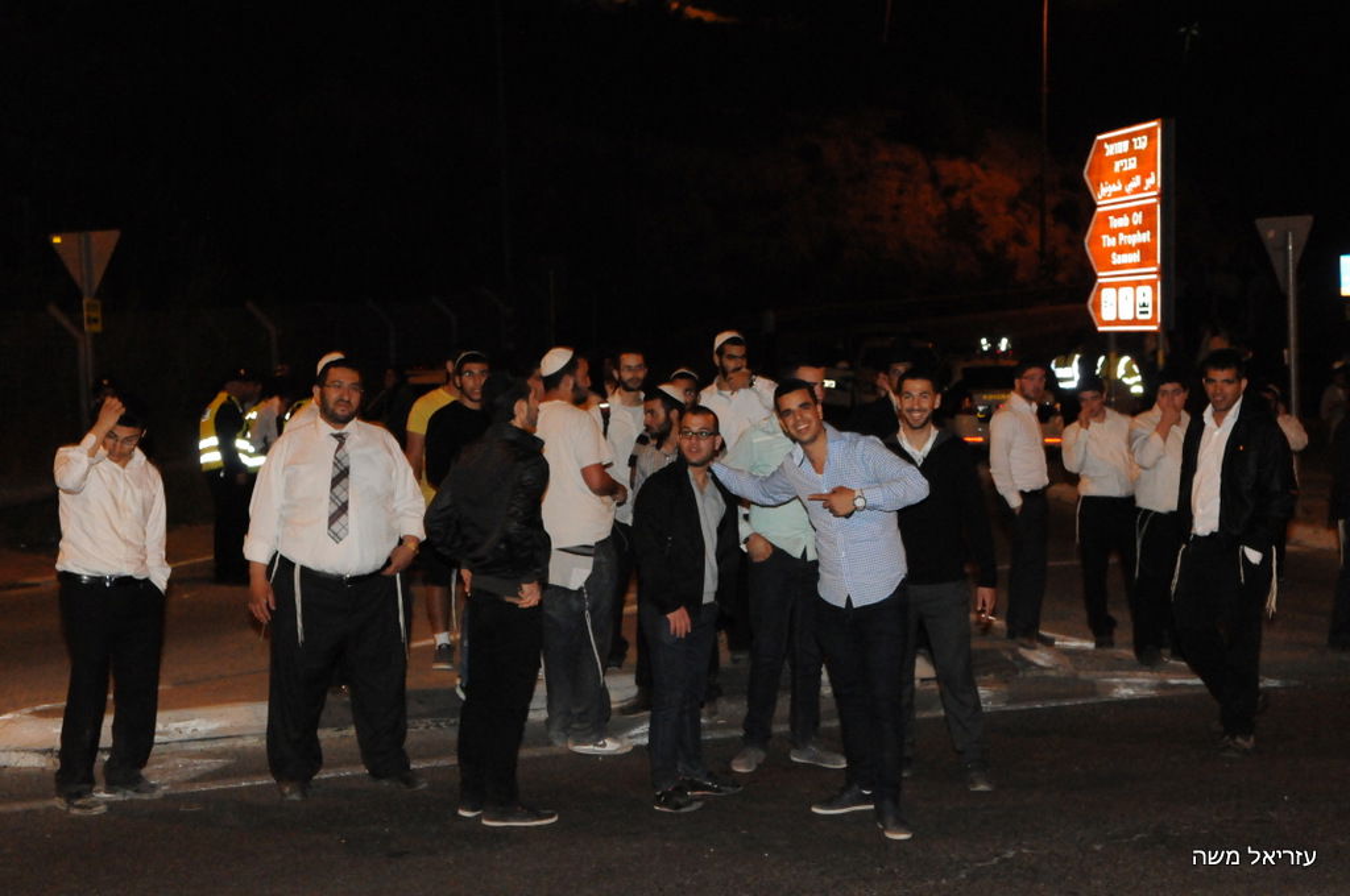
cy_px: 448
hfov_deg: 41.2
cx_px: 675
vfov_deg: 28.0
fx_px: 1798
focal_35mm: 48
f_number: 5.6
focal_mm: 32
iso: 3200
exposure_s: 1/50
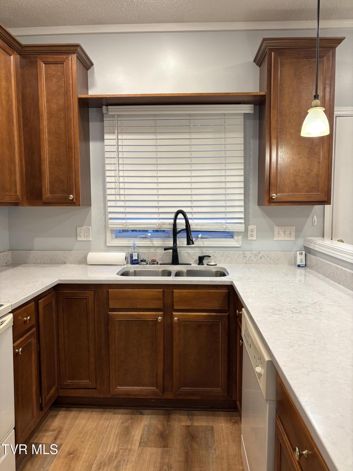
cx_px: 176
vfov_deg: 67.3
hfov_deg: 53.1
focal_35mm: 26
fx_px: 354
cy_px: 236
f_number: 1.6
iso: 100
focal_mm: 5.96
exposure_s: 1/60
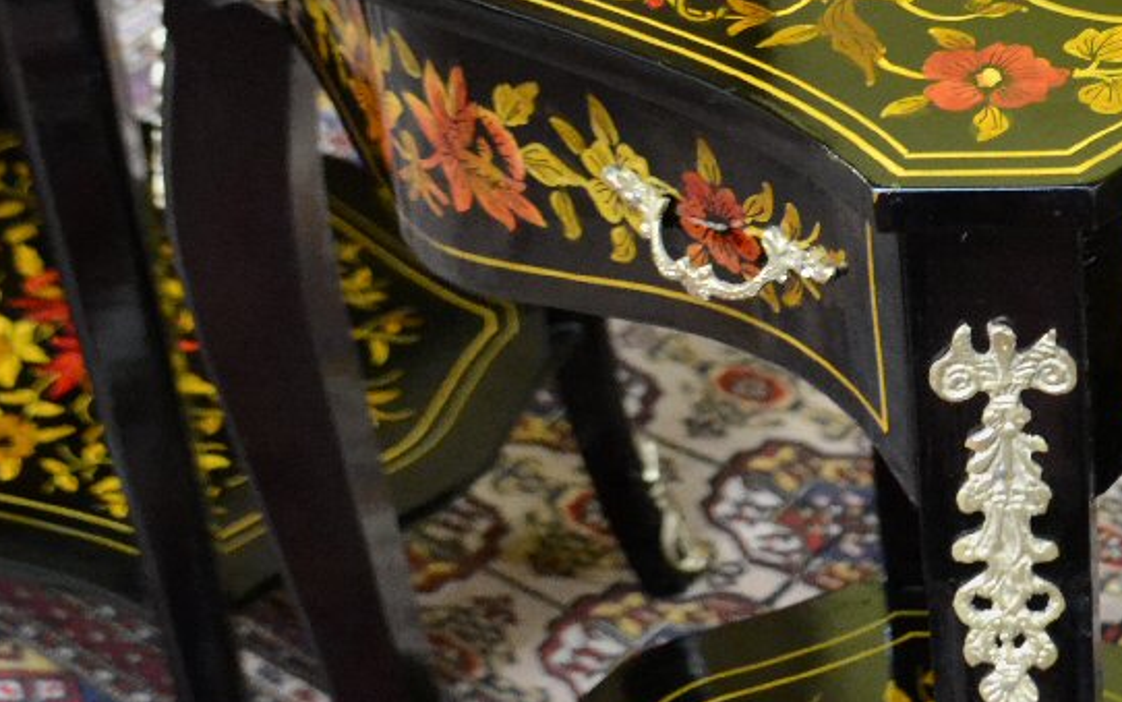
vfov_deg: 11.8
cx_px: 1002
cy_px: 101
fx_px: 3364
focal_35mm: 110
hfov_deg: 18.6
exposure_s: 1/60
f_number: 4.2
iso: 2500
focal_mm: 26
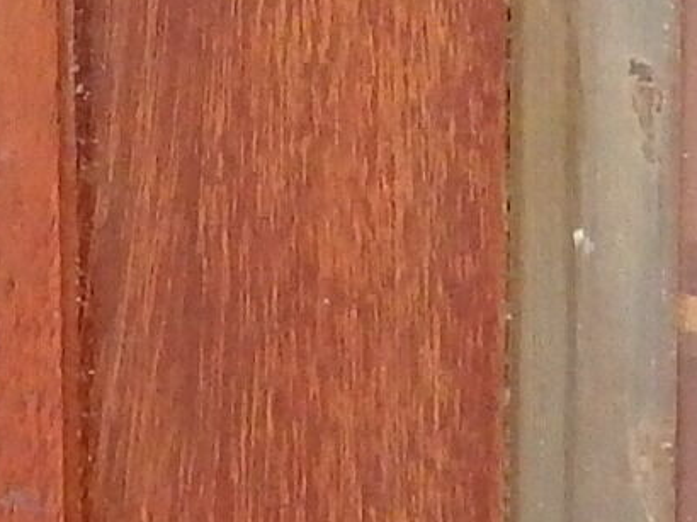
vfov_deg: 2.6
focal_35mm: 570
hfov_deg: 3.5
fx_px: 11470
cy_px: -821
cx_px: 61
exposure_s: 1/80
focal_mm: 13.1
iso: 500
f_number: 4.5
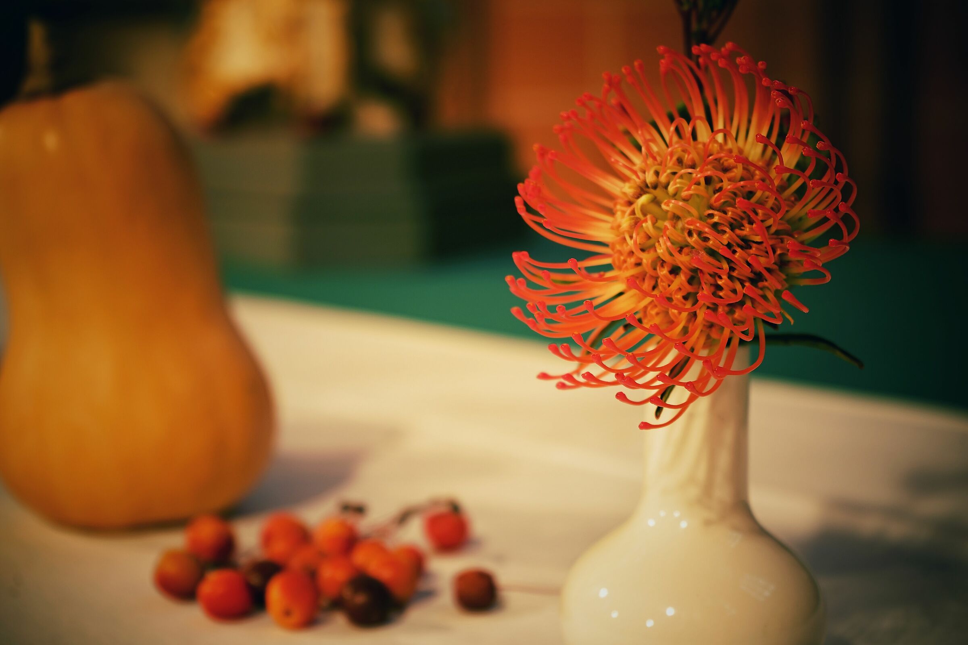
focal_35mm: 63
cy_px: 322
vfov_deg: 21.6
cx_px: 484
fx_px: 1694
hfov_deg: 31.9
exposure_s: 5
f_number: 5.6
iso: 100
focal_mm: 63
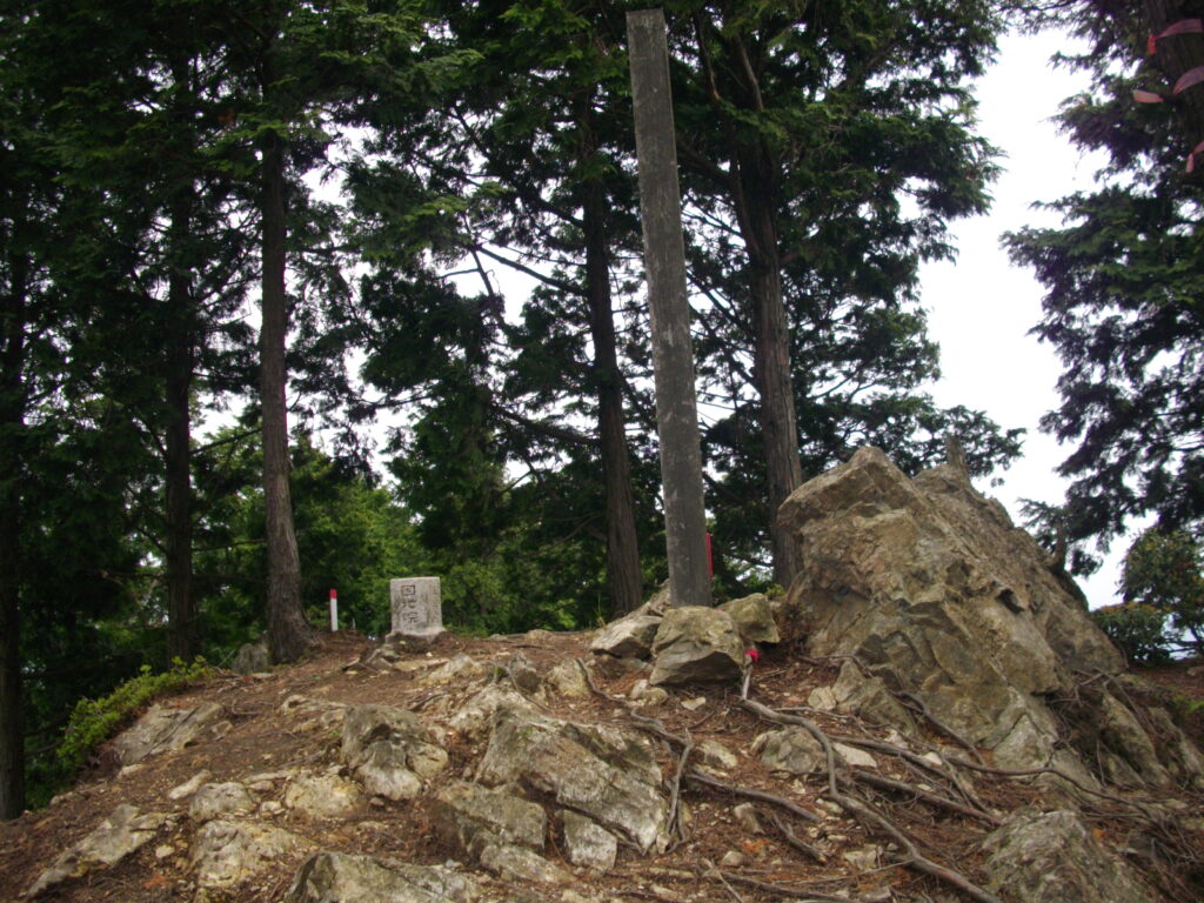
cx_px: 602
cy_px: 452
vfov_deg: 38.7
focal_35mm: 37
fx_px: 1287
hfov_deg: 50.1
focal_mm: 6.2
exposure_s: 1/160
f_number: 5.6
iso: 100
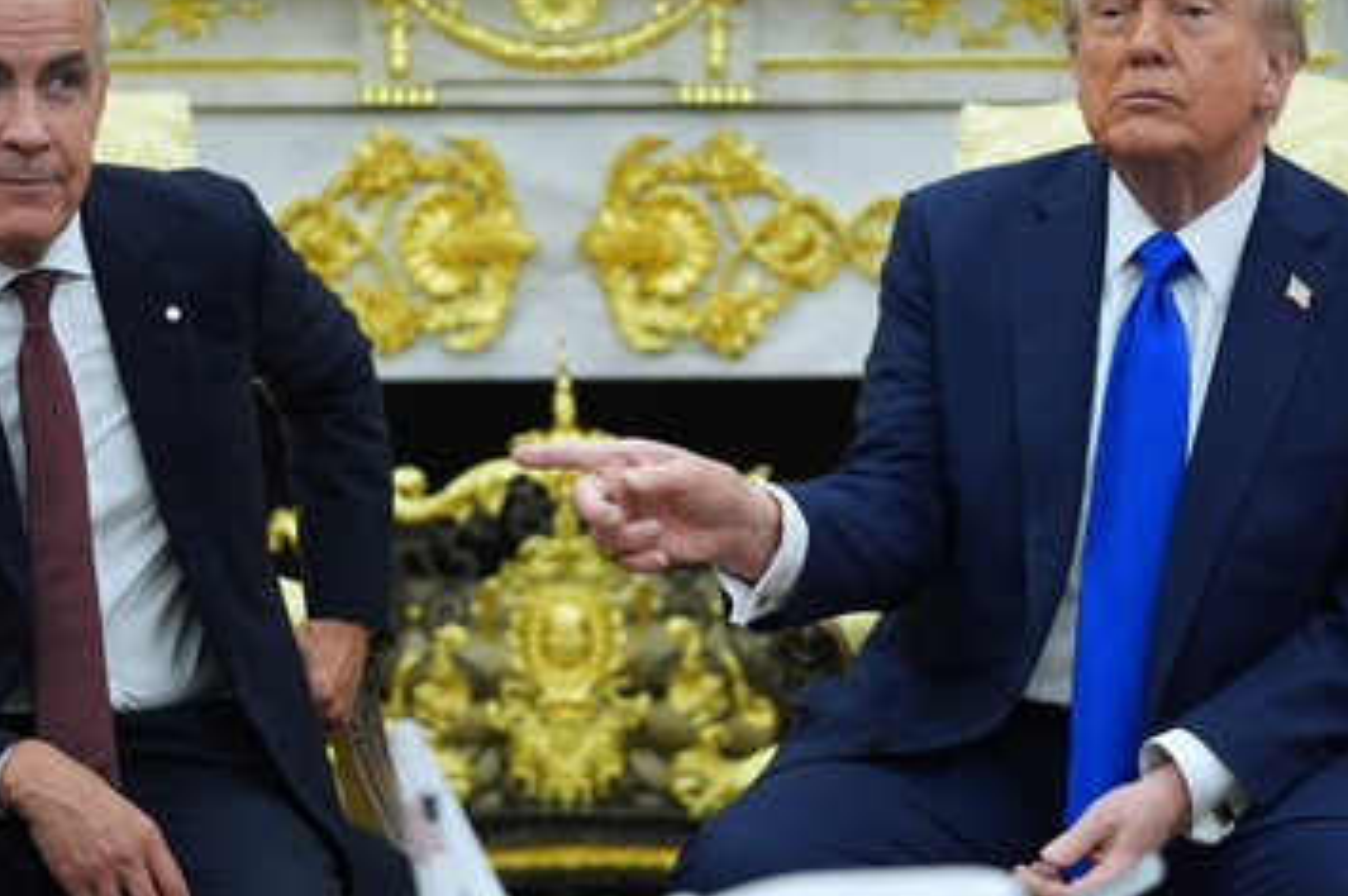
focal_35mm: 101
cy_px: 454
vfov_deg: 13.5
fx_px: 3778
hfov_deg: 20.2
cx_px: 627
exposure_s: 1/250
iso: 2500
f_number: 2.8
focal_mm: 70
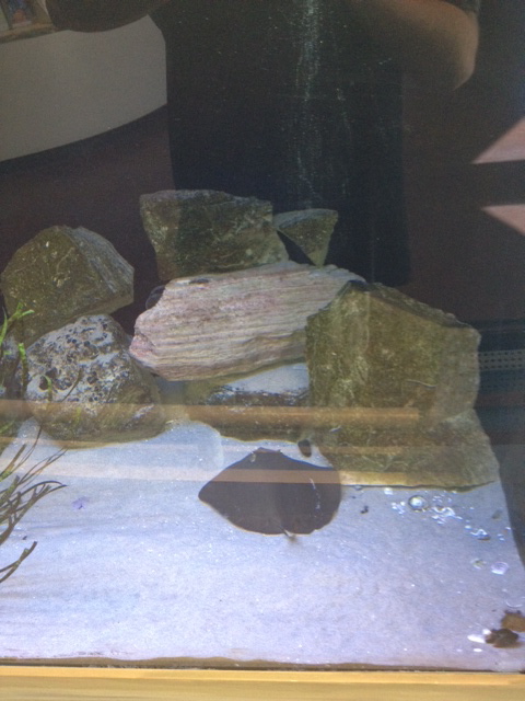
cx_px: 262
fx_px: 708
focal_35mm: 35
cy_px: 350
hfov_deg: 40.7
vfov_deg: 52.6
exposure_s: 1/20
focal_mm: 4.28
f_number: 2.4
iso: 250
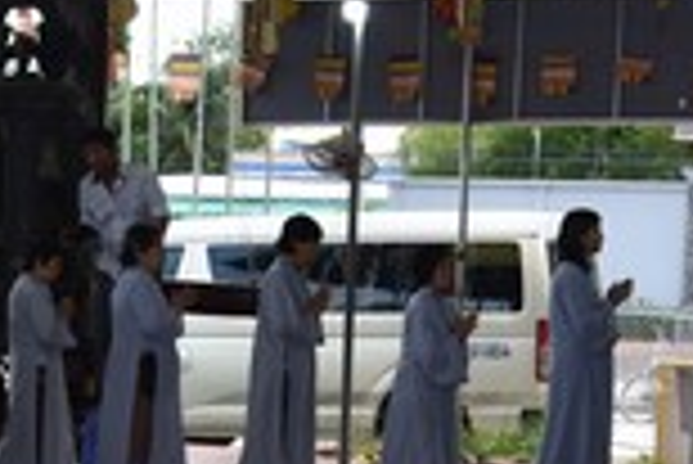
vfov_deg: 10.3
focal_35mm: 131
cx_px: 158
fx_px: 2524
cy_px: 554
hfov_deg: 15.5
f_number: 5.6
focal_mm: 31
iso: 500
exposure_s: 1/125
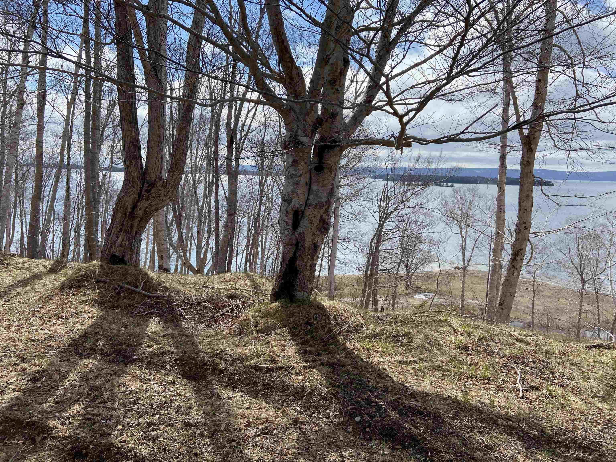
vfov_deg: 53.1
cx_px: 308
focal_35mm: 26
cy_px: 231
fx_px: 463
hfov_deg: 67.3
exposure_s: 1/2817
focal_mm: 4.25
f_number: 1.8
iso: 32
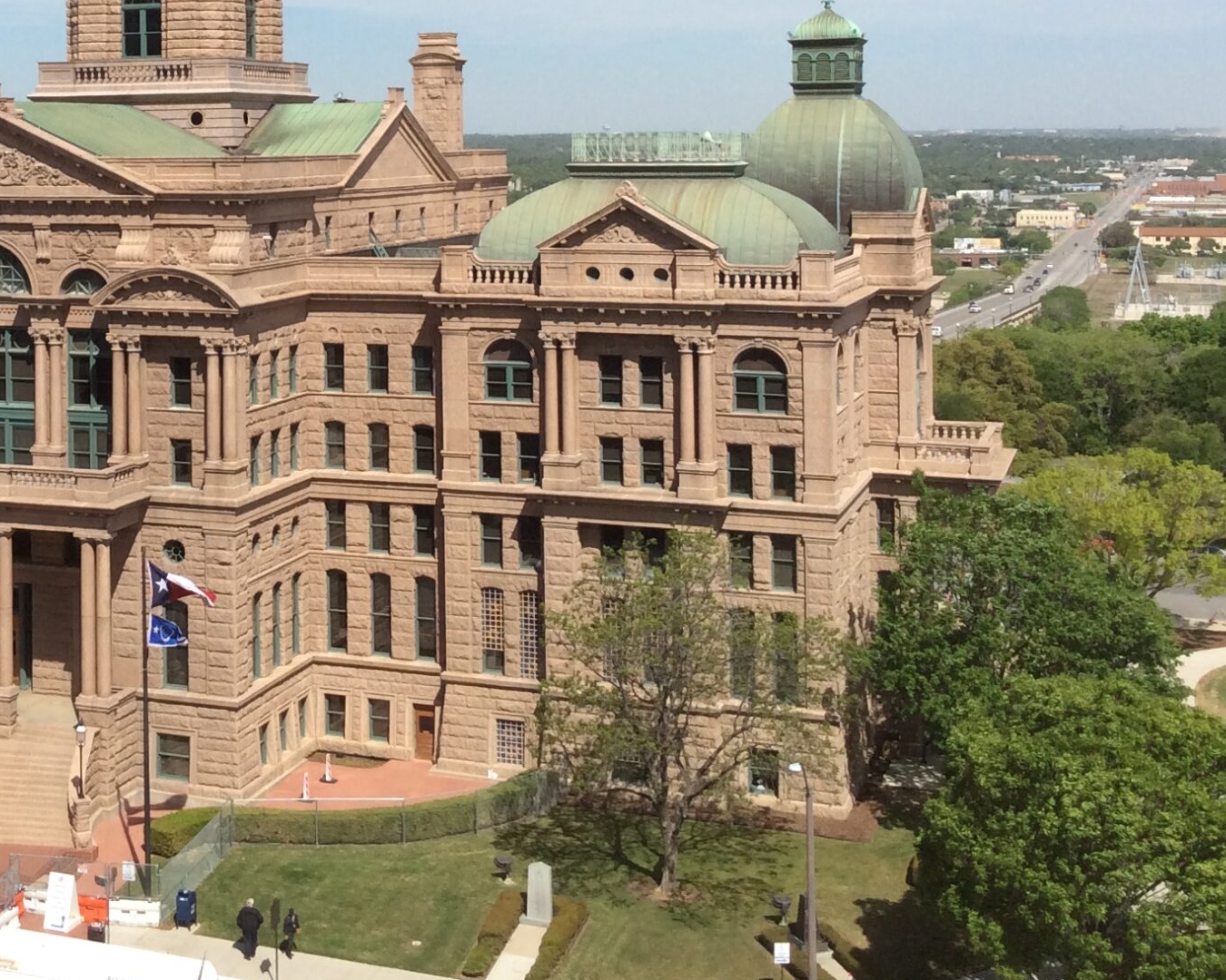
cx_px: 244
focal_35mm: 61
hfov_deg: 30.2
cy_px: 181
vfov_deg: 24.5
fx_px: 2213
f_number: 2.4
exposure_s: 1/1972
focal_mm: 3.3
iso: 32
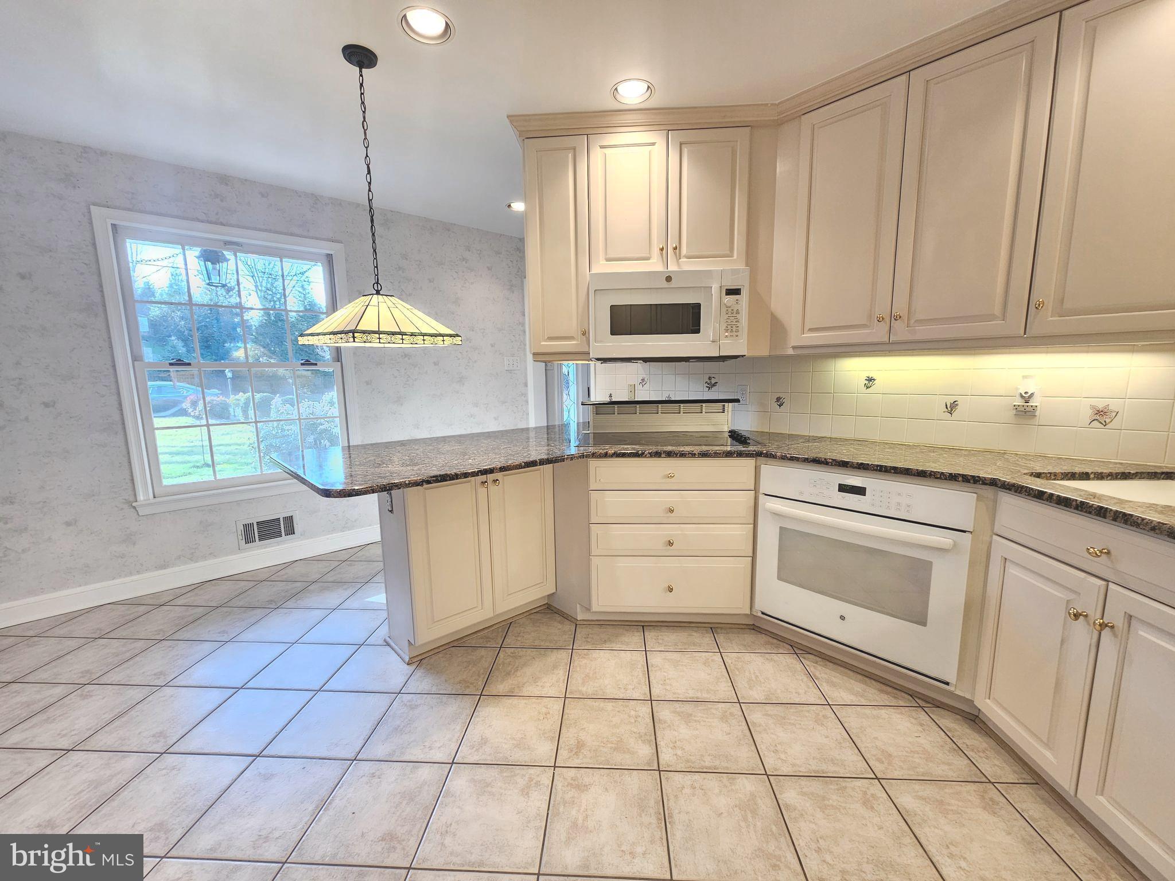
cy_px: 440
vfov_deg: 89.9
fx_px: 441
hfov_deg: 106.2
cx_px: 588
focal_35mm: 13
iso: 125
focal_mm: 2.2
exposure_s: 1/60
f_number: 2.2
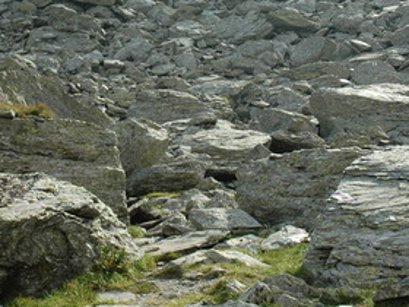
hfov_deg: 21.9
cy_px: 100
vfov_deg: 16.6
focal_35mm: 89
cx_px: 121
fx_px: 1052
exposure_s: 1/200
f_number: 7.1
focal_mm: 24
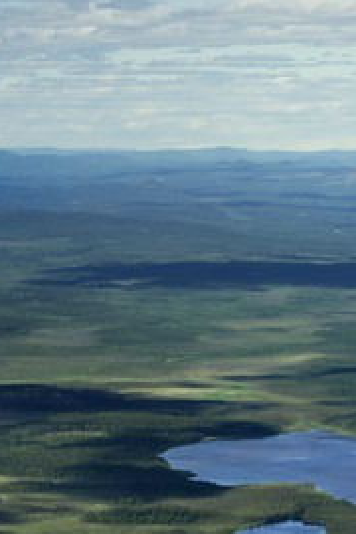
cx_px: 284
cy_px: 275
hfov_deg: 6.2
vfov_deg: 9.3
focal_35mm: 222
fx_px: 3289
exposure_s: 1/3200
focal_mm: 95
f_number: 4
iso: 200
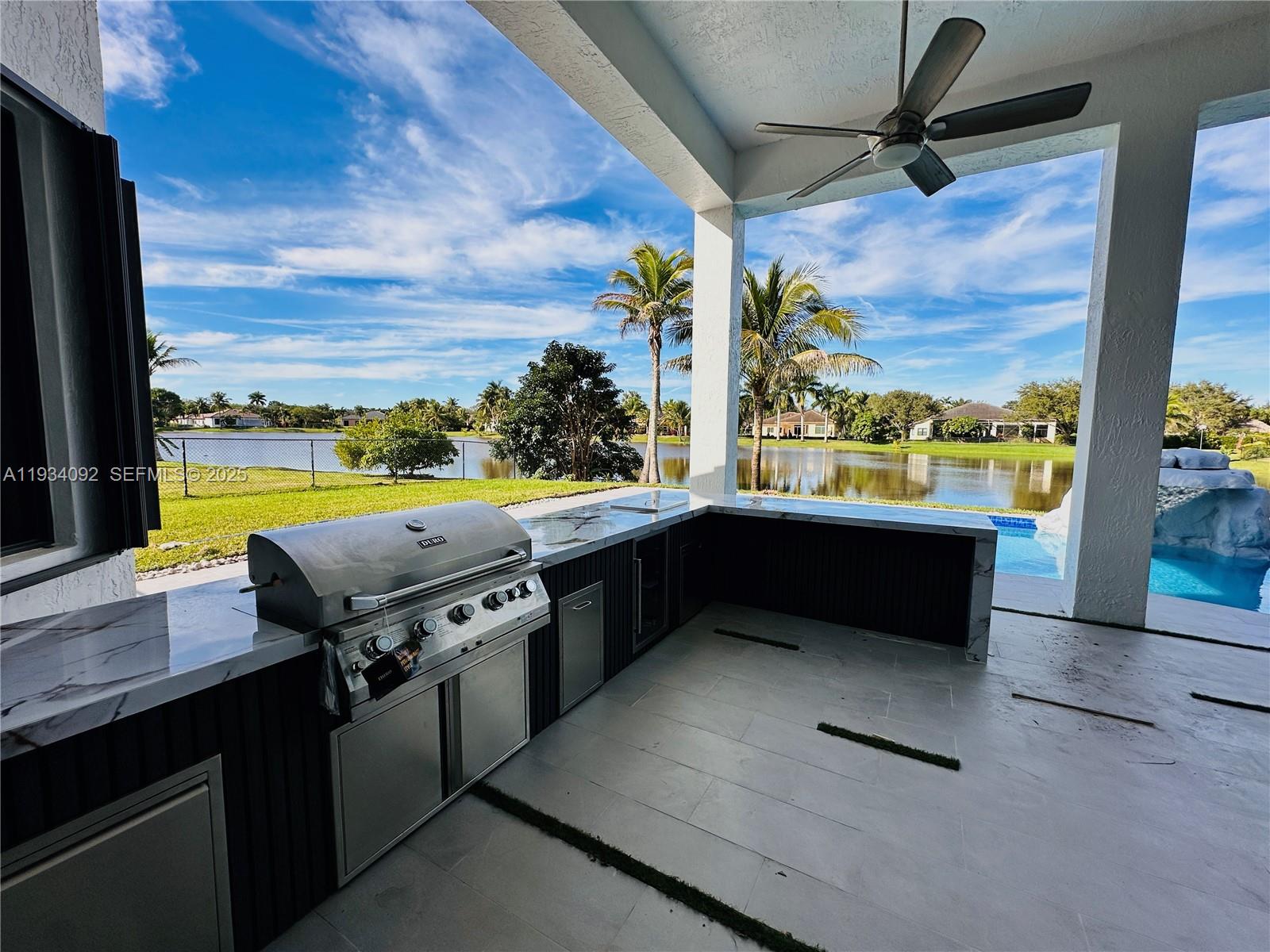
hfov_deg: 102.1
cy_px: 476
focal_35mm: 14
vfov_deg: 85.7
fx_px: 514
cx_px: 635
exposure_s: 1/1689
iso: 50
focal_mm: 2.22
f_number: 2.2
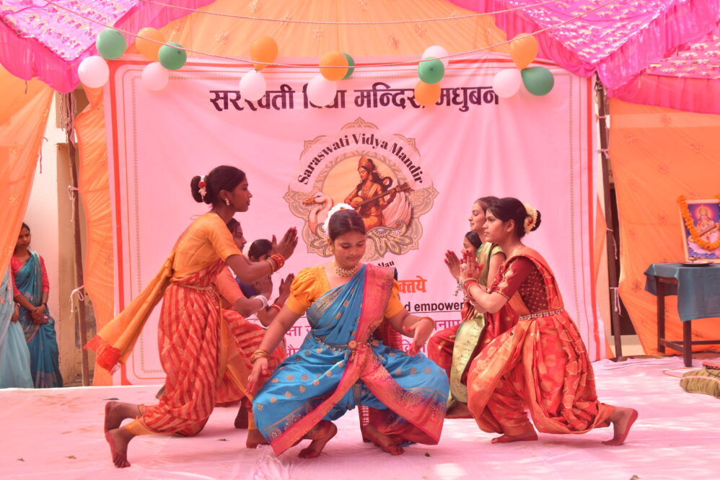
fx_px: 800
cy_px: 245
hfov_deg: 48.4
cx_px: 358
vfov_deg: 33.4
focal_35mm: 40
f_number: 7.1
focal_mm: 26
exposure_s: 1/250
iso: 200
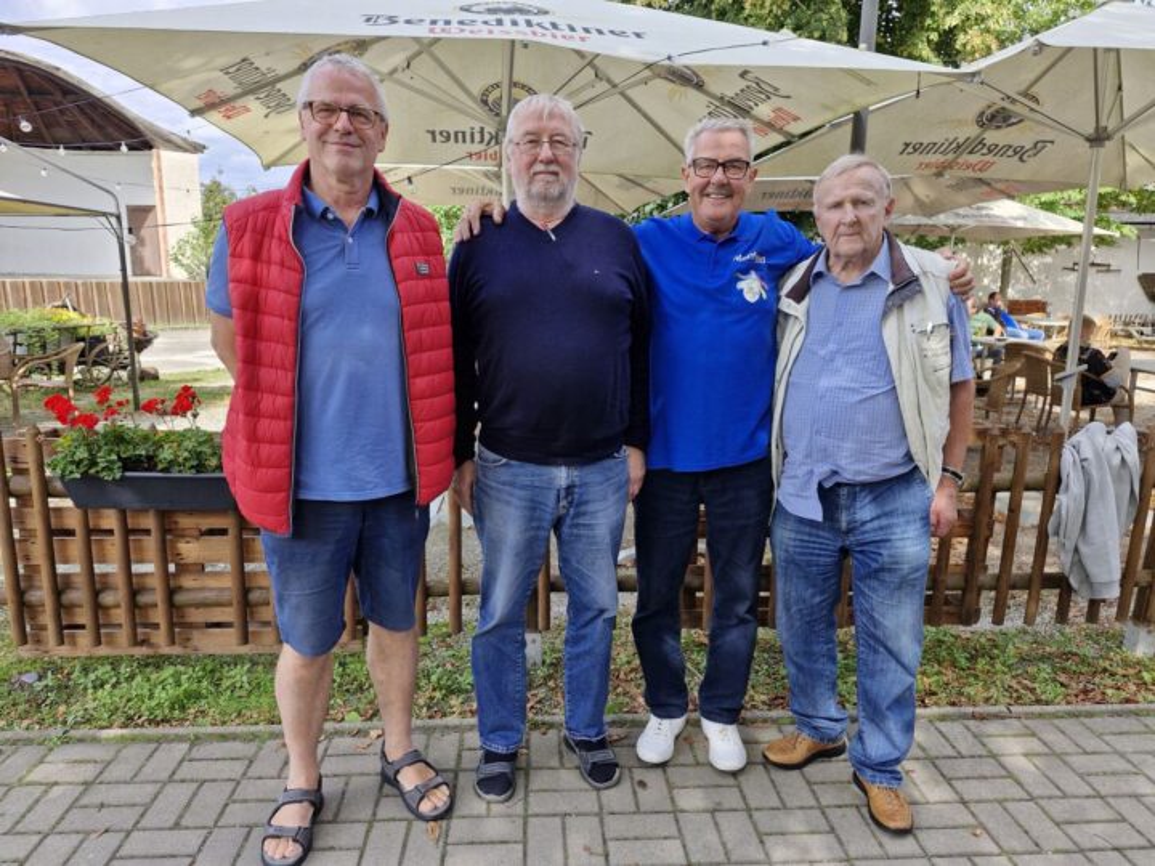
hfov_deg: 73.9
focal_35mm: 23
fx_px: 767
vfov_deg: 58.9
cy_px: 433
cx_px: 578
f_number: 1.8
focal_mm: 5.54
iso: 50
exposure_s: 1/392
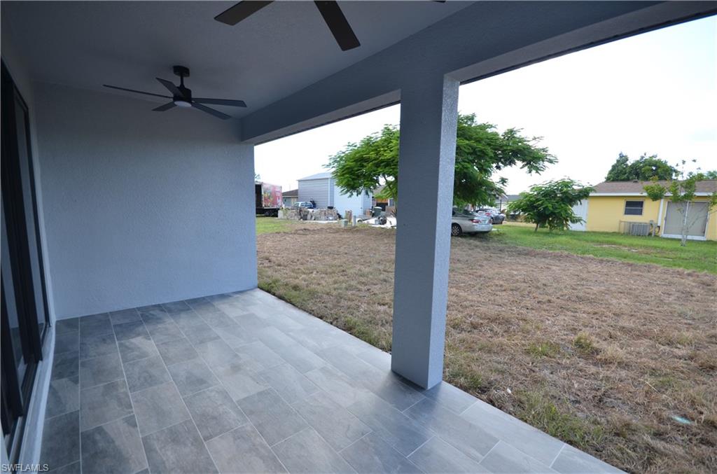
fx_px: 298
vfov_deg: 77.0
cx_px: 358
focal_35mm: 15
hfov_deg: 100.5
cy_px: 237
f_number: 6.3
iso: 200
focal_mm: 10
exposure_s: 1/160
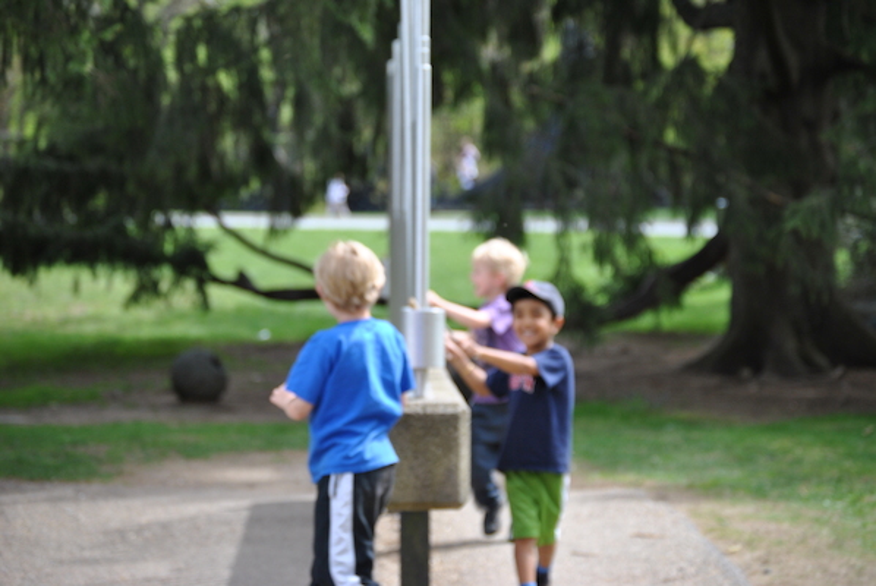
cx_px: 438
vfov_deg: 10.2
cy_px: 293
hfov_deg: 15.2
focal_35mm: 135
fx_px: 3288
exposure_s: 1/400
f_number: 5
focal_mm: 90
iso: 200
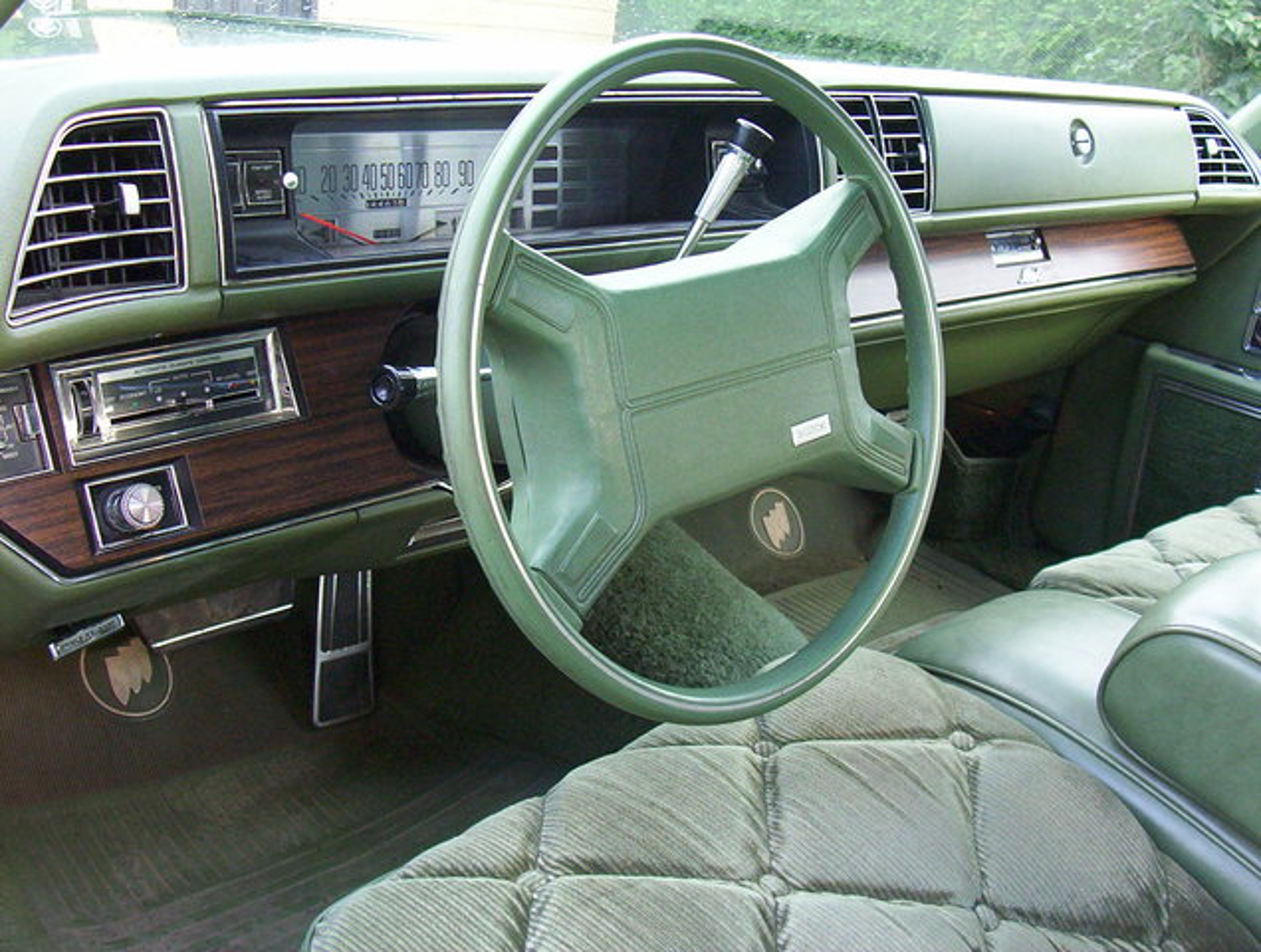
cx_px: 630
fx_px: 1570
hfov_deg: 43.8
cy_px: 476
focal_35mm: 43
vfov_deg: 33.7
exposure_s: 1/83.6
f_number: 2.73
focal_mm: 5.77
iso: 200
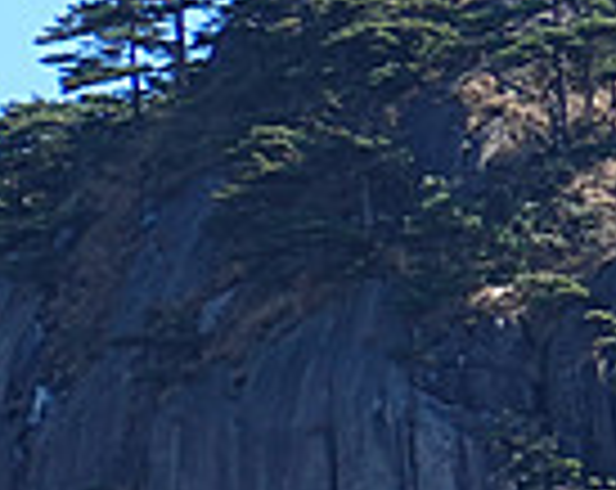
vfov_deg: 1.4
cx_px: 1709
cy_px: 191
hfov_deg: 1.8
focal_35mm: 1099
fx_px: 19993
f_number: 4.5
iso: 125
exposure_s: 1/400
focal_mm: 72
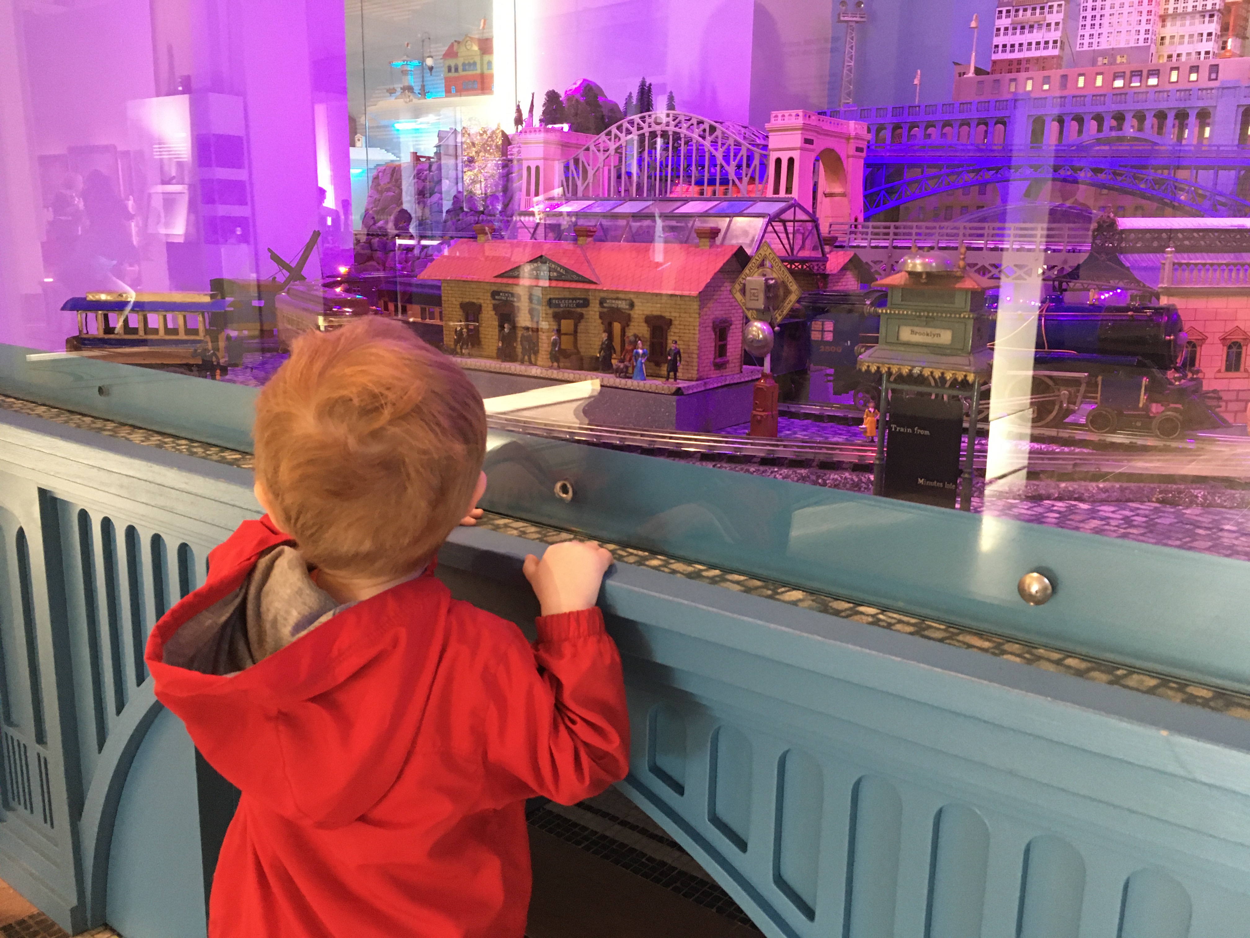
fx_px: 1047
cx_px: 625
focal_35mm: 29
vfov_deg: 48.2
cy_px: 469
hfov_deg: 61.7
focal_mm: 4.15
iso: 200
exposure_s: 1/20
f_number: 2.2
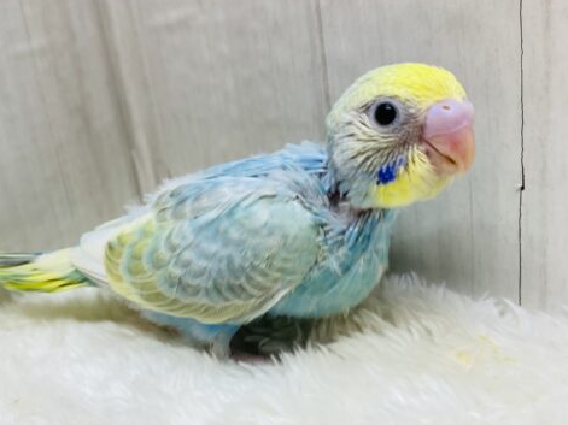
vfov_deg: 41.7
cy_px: 182
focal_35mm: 34
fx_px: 558
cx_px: 244
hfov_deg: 53.8
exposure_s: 1/100
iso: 80
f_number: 1.8
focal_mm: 4.25
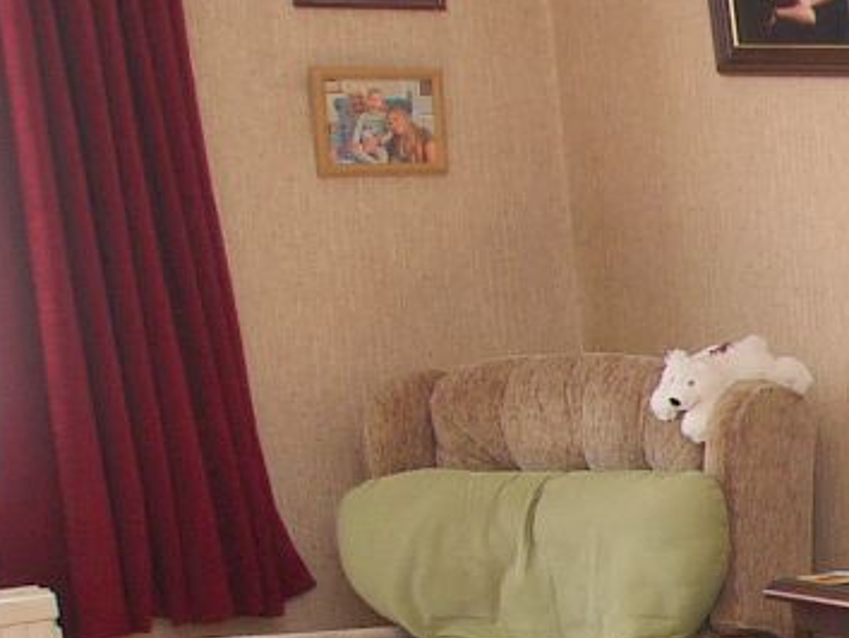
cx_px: 1813
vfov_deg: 13.9
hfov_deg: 14.7
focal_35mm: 104
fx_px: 2552
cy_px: 748
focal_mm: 9
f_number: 4
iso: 100
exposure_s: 1/100
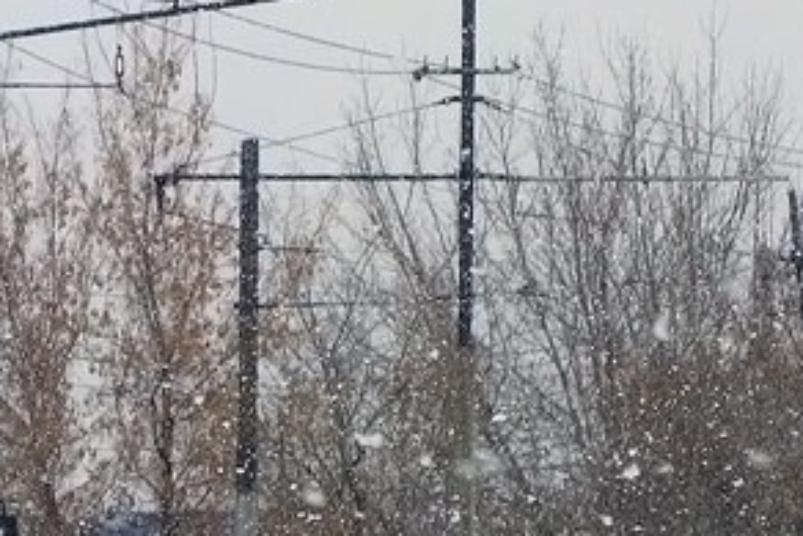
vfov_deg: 4.6
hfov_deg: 6.8
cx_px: -324
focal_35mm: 300
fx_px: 6695
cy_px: 143
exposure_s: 1/500
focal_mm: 27.22
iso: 125
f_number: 6.3
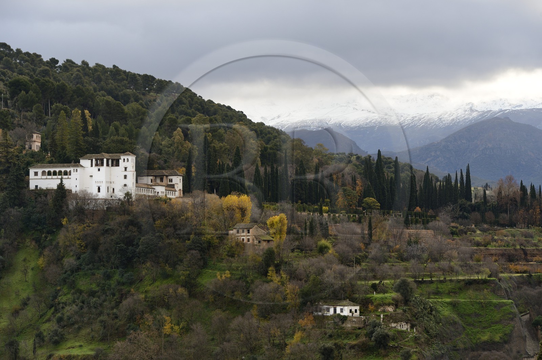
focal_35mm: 116
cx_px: 271
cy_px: 180
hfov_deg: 17.7
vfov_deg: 11.8
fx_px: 1745
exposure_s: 1/160
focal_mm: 116
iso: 400
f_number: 7.1
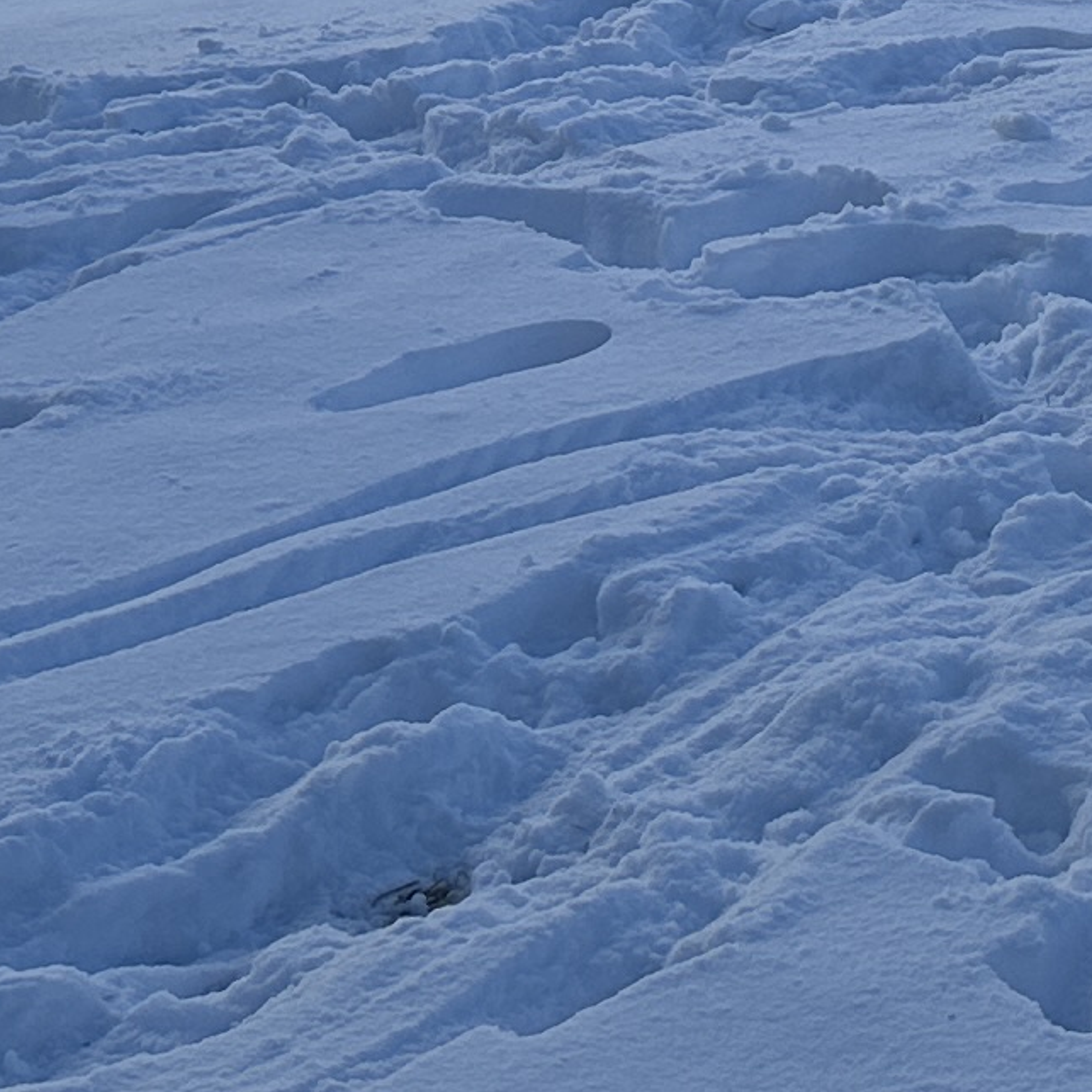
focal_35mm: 133
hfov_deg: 12.6
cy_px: -523
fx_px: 4747
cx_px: 1534
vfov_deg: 12.5
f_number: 1.78
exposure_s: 1/1664
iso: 80
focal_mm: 6.86
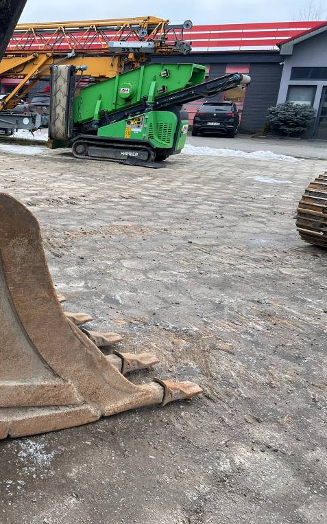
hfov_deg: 31.4
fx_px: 527
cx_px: -12
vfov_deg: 52.7
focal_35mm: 37
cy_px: 261
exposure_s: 1/218
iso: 40
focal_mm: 5.7
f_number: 1.5
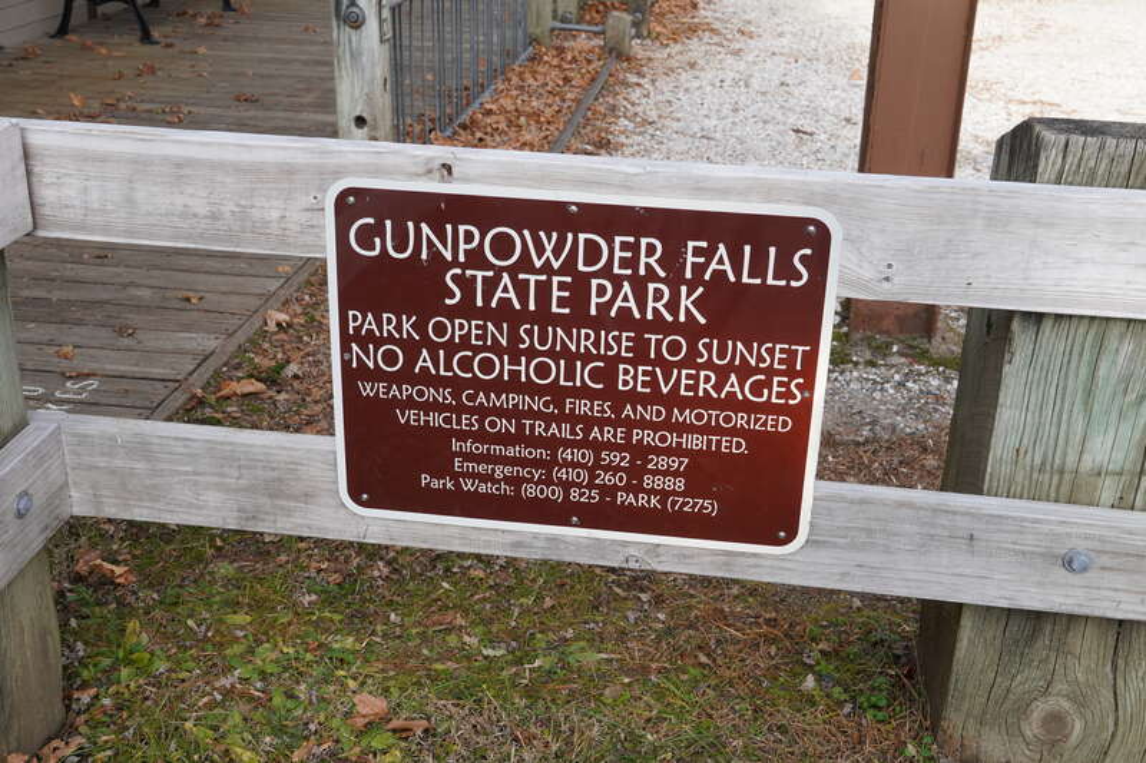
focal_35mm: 42
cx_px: 573
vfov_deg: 31.9
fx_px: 1337
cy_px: 382
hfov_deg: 46.4
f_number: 6.3
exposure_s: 1/125
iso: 100
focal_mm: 28
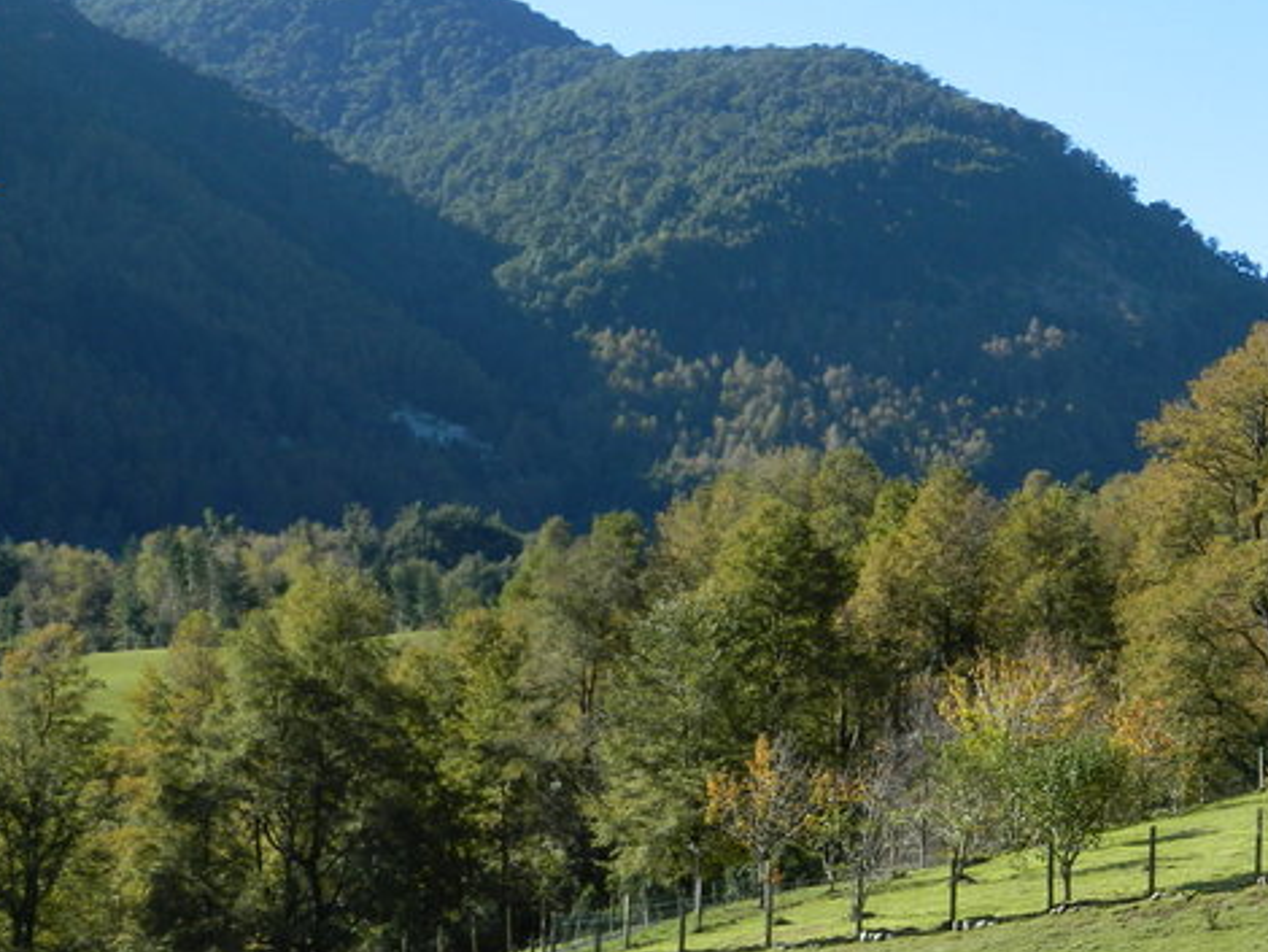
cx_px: 955
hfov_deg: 24.1
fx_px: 2932
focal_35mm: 80
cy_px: 448
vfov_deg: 18.4
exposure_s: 1/400
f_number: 3.6
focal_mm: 8.4
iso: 80
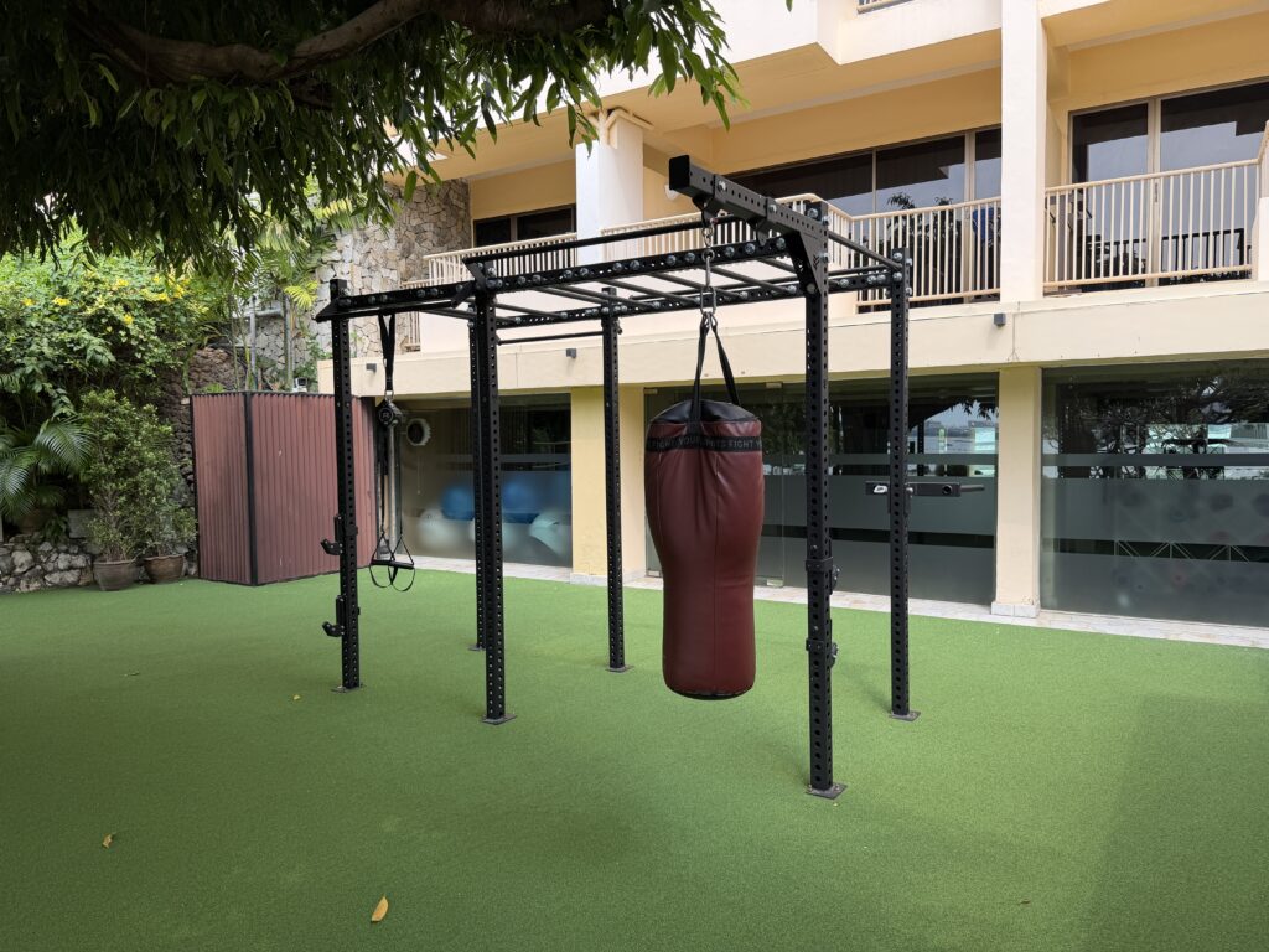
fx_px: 880
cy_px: 476
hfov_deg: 71.6
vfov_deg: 56.8
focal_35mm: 24
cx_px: 634
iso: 80
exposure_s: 1/831
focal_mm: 6.76
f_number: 1.78
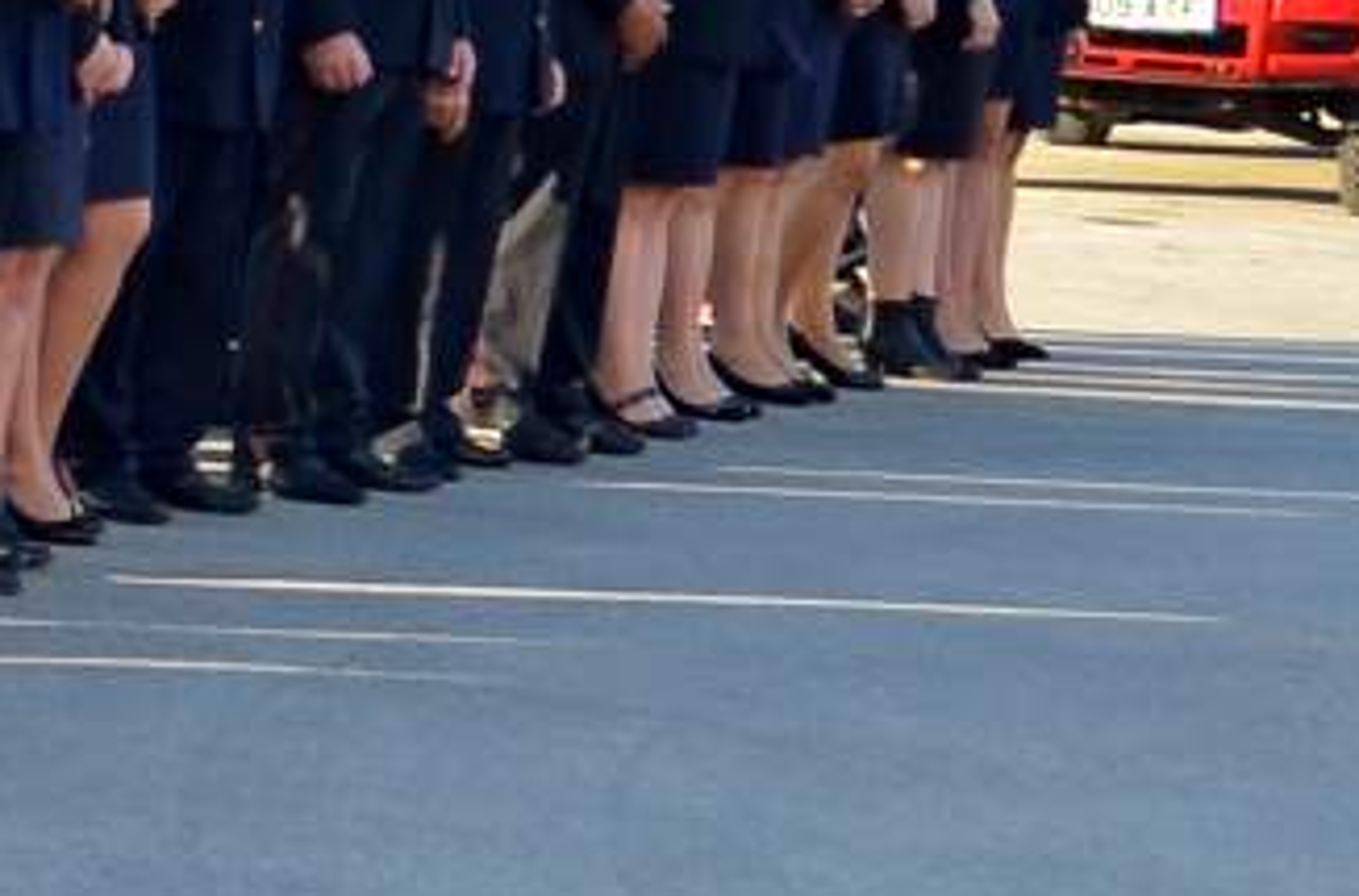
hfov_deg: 9.4
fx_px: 7368
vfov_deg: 7.0
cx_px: -1943
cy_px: 302
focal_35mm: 196
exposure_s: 1/800
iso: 200
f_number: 3.2
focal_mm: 17
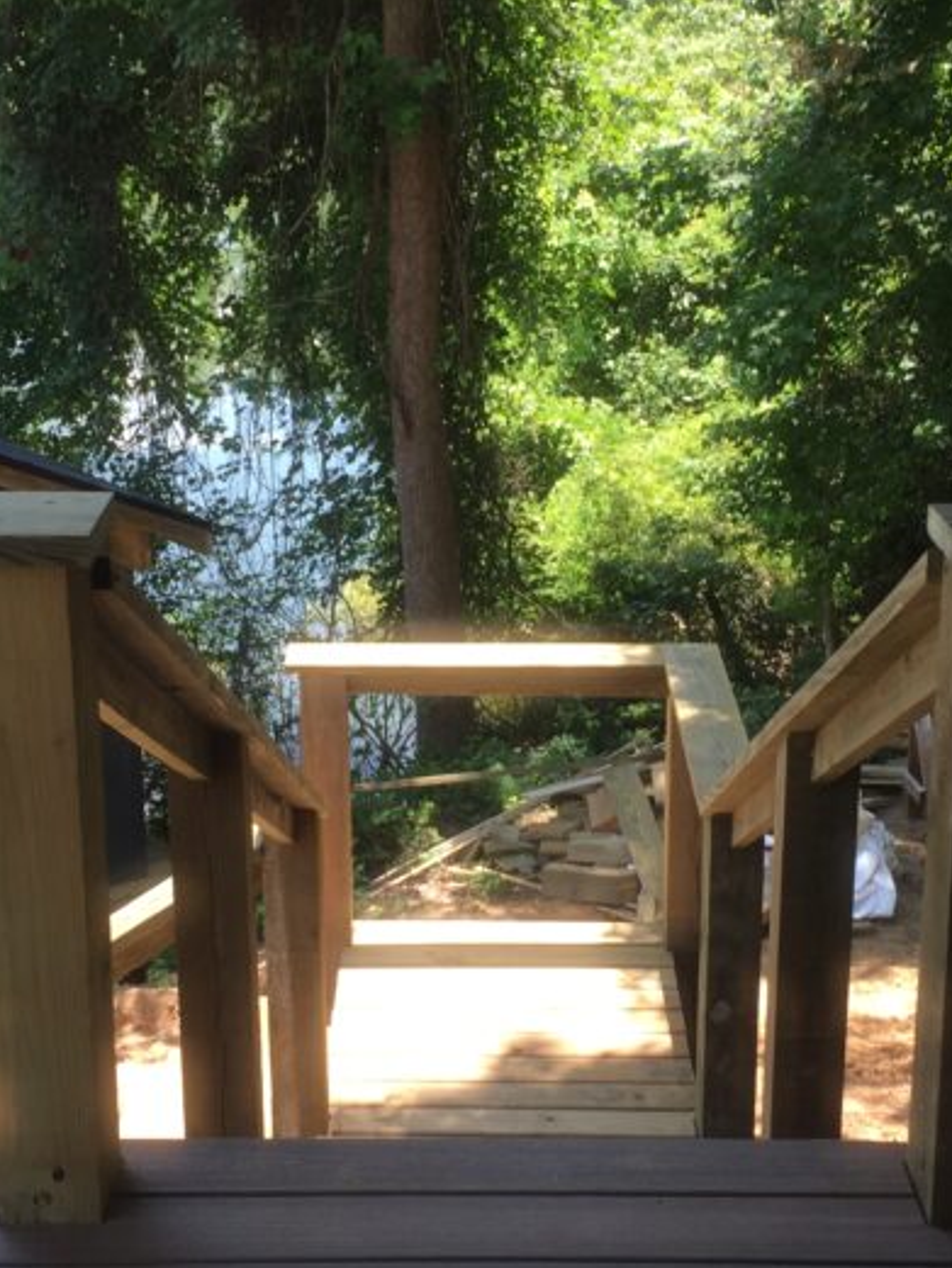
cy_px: 543
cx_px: 499
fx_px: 2089
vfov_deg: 33.7
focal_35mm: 57
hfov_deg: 25.7
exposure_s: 1/238
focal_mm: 4.15
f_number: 2.2
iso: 32
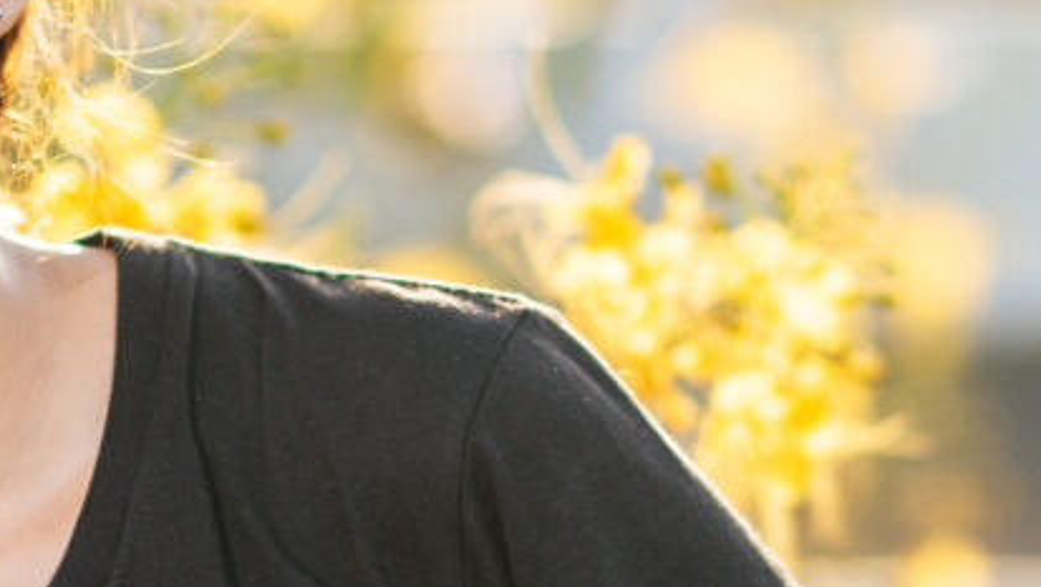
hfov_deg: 4.9
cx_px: 547
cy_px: 812
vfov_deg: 2.8
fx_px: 12044
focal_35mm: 436
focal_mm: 85
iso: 100
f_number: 1.4
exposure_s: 1/1600
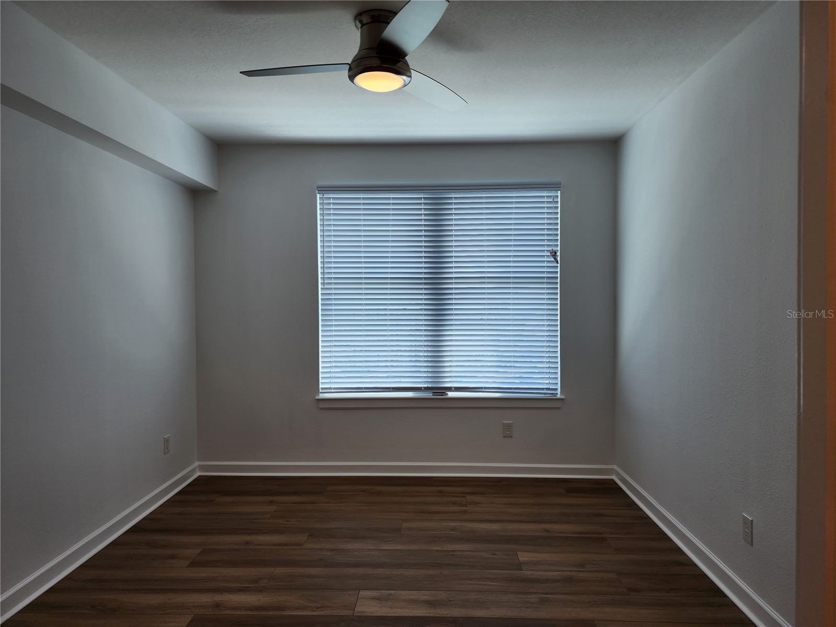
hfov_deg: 73.9
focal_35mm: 23
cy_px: 314
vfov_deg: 58.9
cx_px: 418
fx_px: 555
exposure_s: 1/120
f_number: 1.8
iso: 20
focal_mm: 6.4
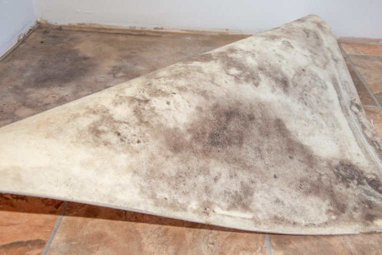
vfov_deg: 34.2
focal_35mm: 39
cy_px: 128
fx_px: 414
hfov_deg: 49.6
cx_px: 191
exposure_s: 1/250
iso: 1250
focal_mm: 26
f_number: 7.1
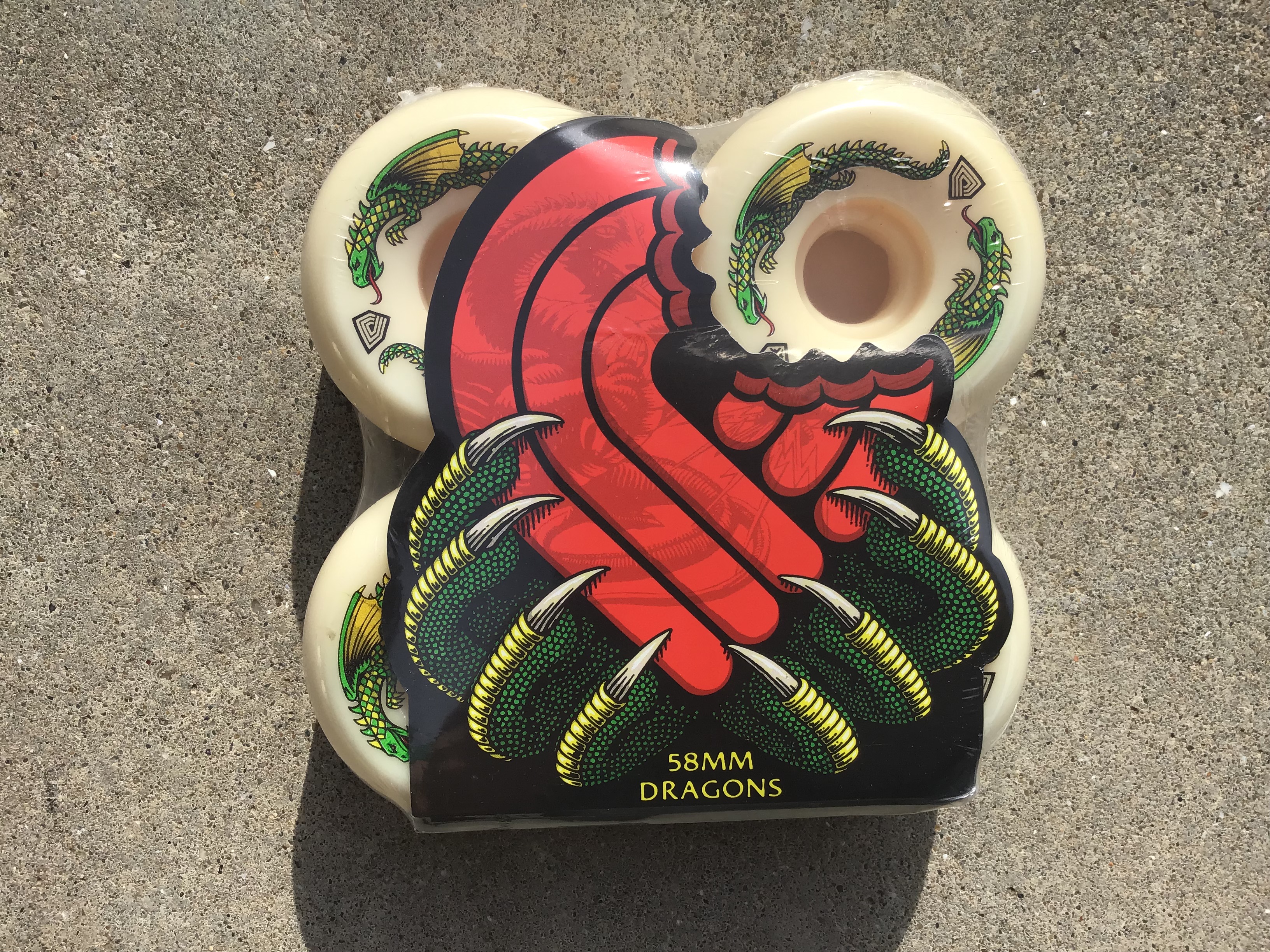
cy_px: 476
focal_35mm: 31
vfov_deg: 45.4
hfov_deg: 58.4
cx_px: 635
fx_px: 1137
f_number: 2.4
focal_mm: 3.3
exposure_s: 1/1181
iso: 25
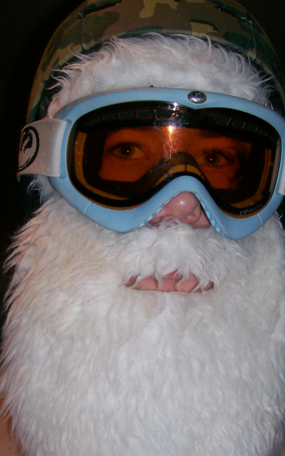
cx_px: 181
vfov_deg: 41.1
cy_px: 232
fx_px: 609
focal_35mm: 49
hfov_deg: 26.2
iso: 80
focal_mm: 6
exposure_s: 1/64
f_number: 2.7
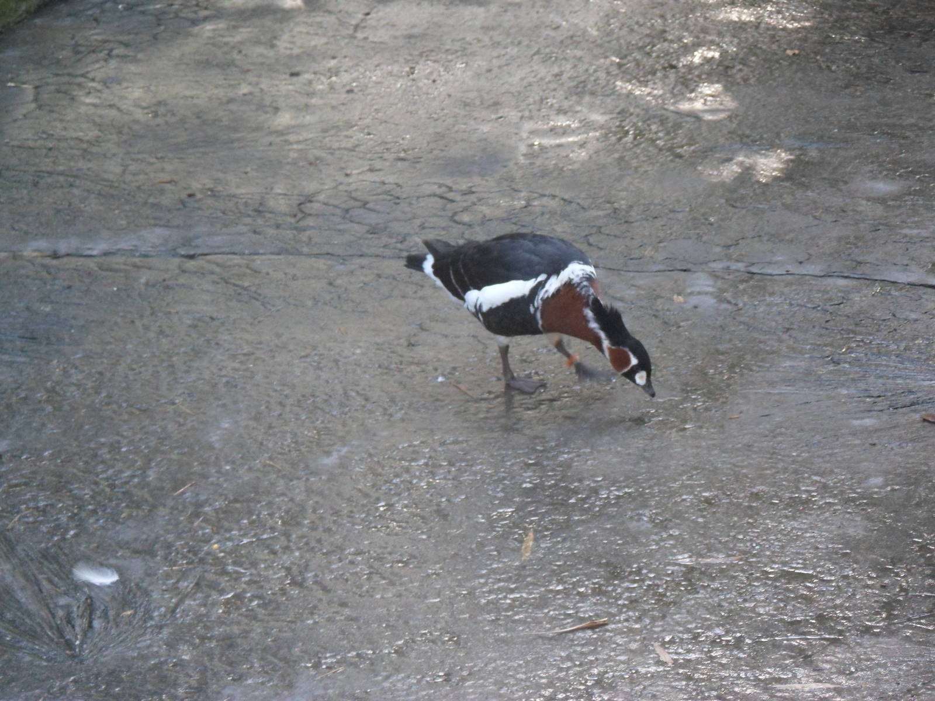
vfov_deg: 11.4
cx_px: 468
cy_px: 350
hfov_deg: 15.2
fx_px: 3511
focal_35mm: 130
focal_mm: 22.5
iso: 320
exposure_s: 1/45
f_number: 5.4
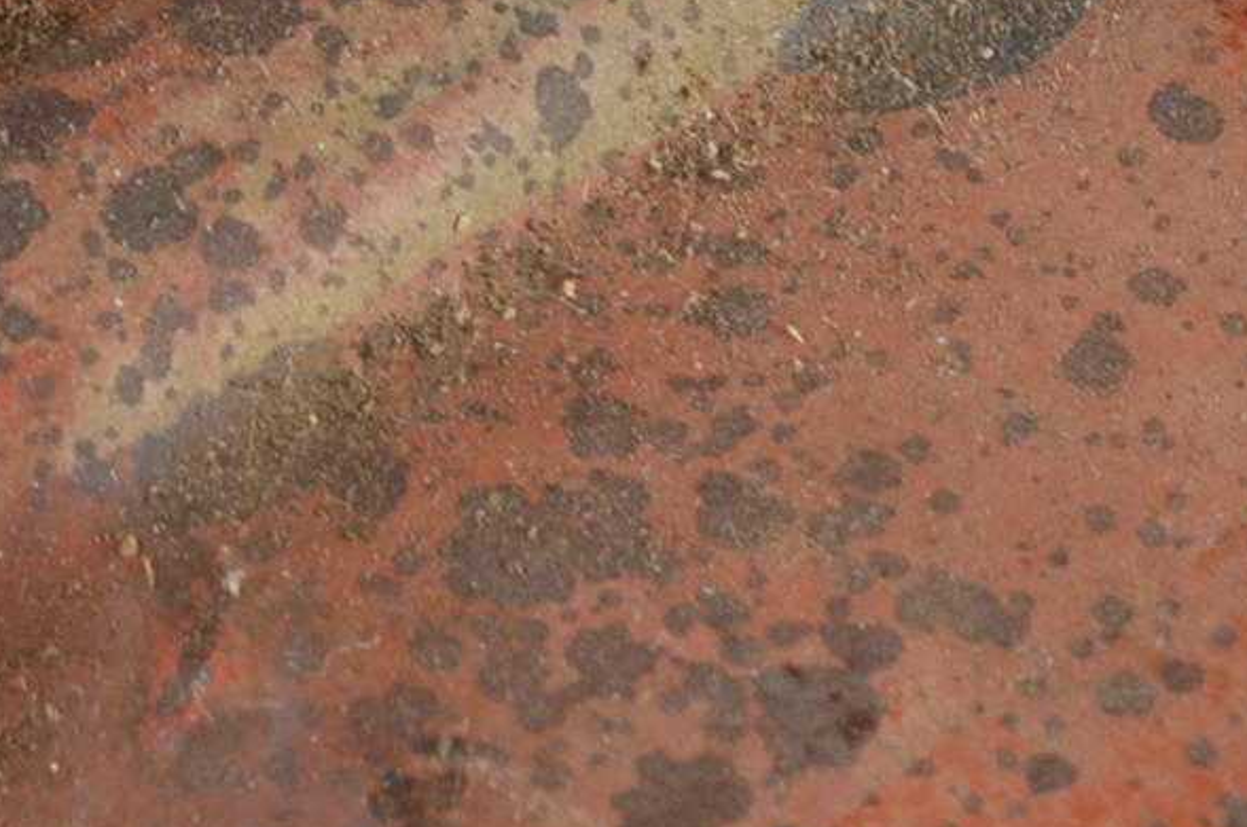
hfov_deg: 7.4
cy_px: -281
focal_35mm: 276
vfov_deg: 4.9
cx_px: -80
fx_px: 9547
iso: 200
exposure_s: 1/125
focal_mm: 36
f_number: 11
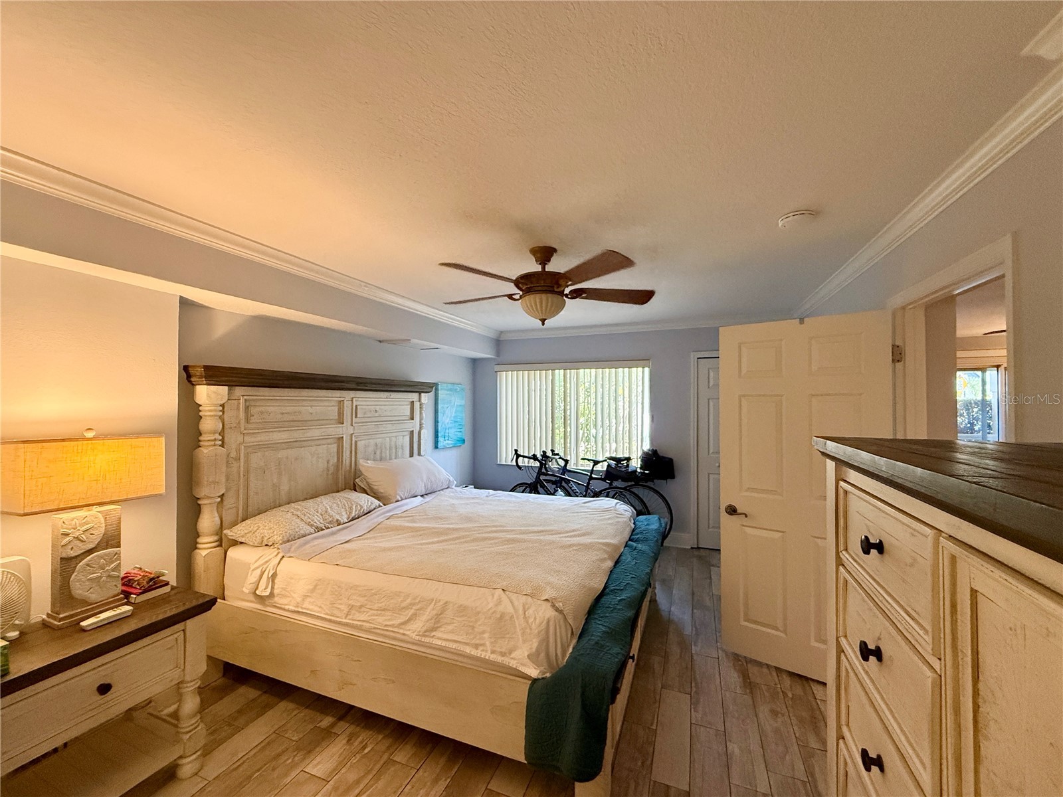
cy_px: 398
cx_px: 532
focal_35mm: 14
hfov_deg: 102.1
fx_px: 430
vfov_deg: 85.7
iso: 500
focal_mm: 2.22
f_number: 2.2
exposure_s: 1/120
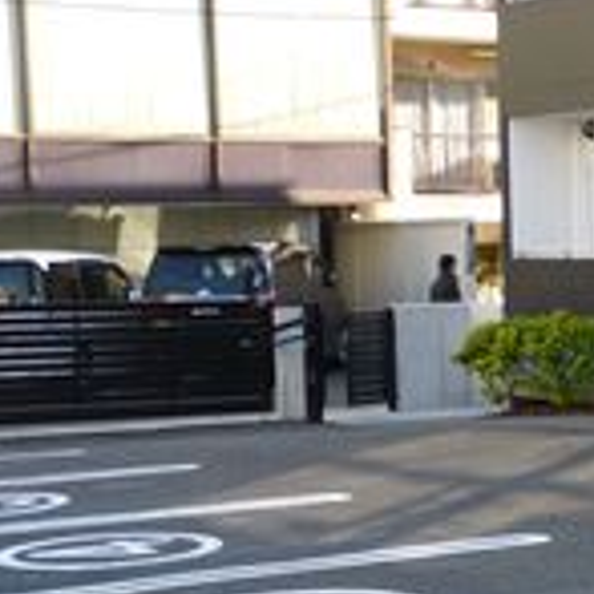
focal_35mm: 108
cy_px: 481
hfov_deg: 15.5
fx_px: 2097
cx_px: 707
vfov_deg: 16.0
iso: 100
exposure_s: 1/125
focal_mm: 5
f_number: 3.1
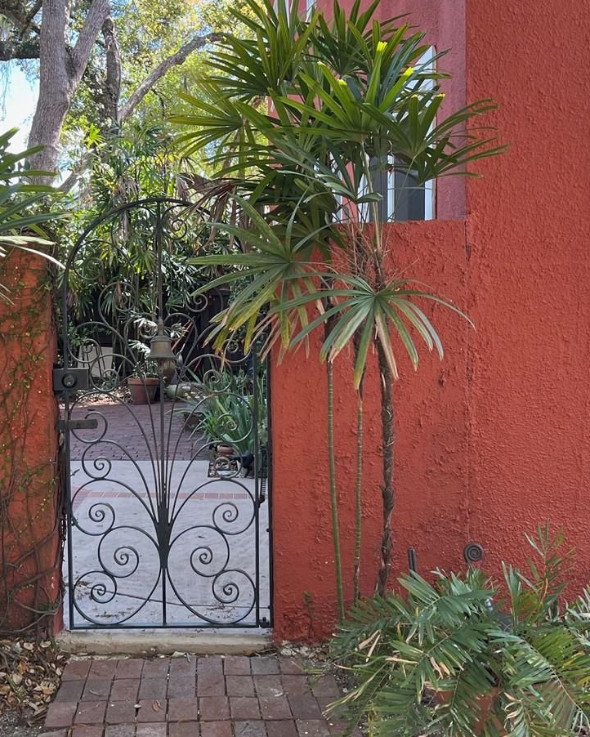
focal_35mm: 45
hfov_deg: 33.2
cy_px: 355
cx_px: 203
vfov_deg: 41.1
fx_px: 982
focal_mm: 5.7
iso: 40
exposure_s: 1/289
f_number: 1.5
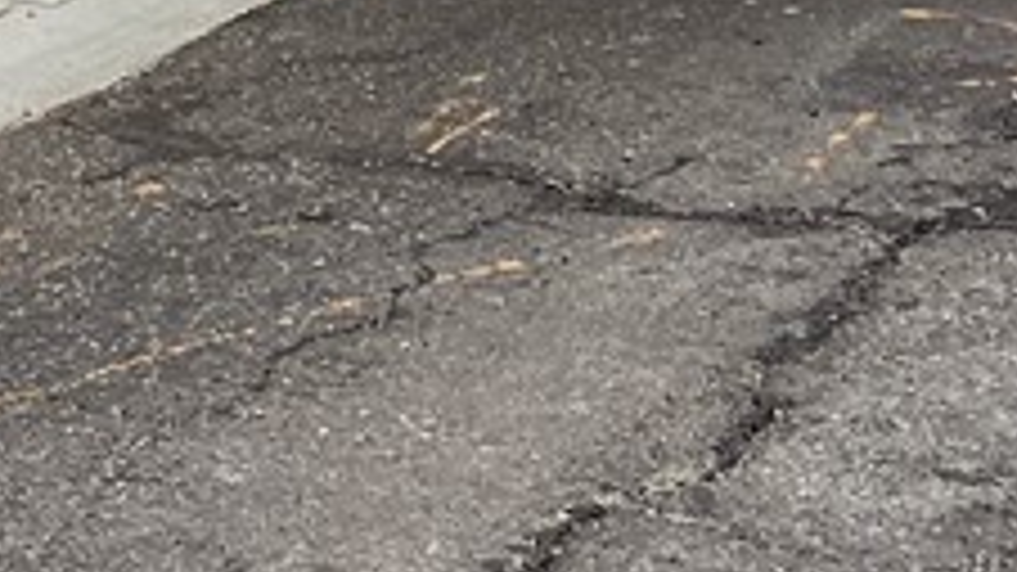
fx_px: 4125
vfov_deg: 7.5
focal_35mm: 153
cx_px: 40
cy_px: -712
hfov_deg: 13.9
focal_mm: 3.3
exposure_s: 1/394
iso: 25
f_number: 2.4
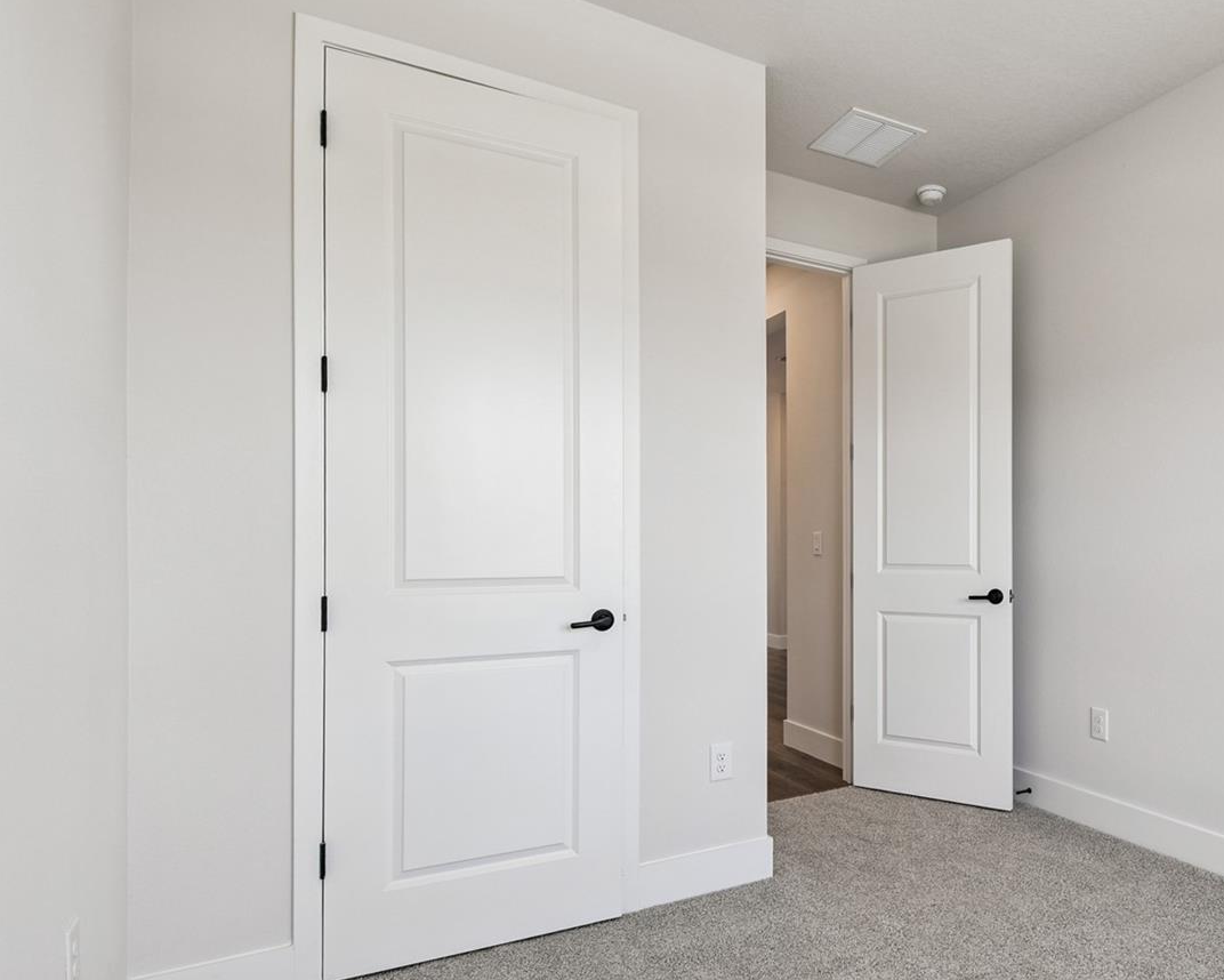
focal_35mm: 21
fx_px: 761
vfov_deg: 65.2
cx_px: 856
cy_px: 567
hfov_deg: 74.2
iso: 100
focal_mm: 10
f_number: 7.1
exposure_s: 1/20
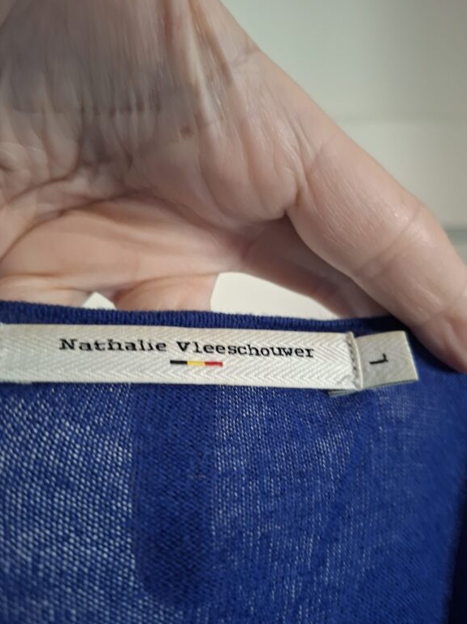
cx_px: 242
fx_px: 432
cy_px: 308
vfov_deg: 71.6
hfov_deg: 56.8
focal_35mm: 24
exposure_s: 1/24
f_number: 1.8
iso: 400
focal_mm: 5.54
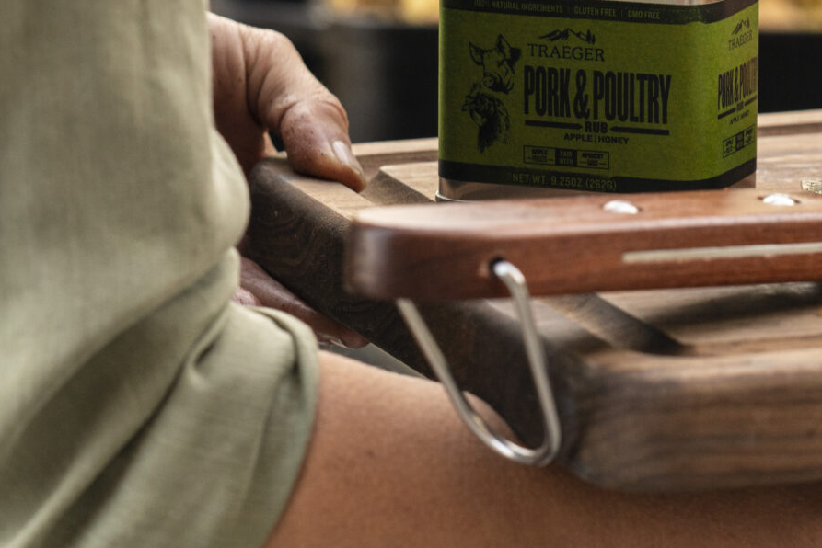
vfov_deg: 4.6
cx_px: 1042
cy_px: -12
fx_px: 6875
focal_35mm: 301
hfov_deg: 6.8
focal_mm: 105
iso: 400
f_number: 4.5
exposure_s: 1/320
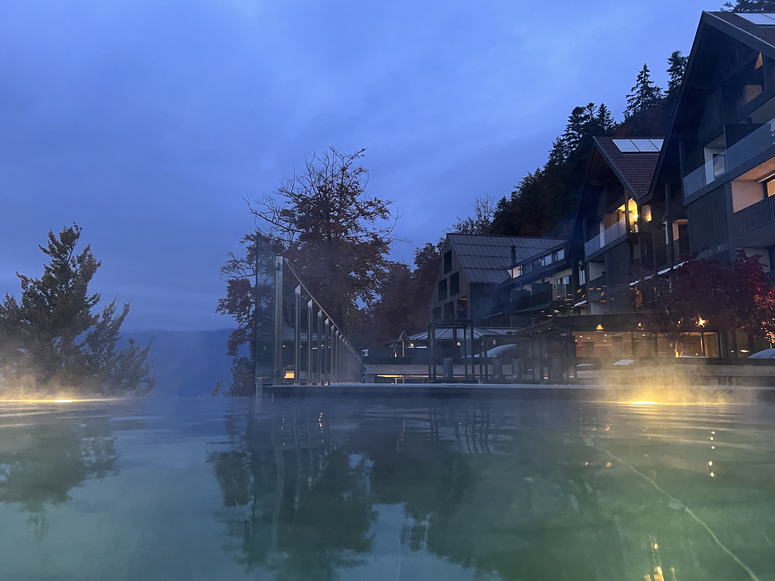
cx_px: 375
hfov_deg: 65.3
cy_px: 292
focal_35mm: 27
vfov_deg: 51.4
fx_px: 604
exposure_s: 1/50
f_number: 1.5
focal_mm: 5.7
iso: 500
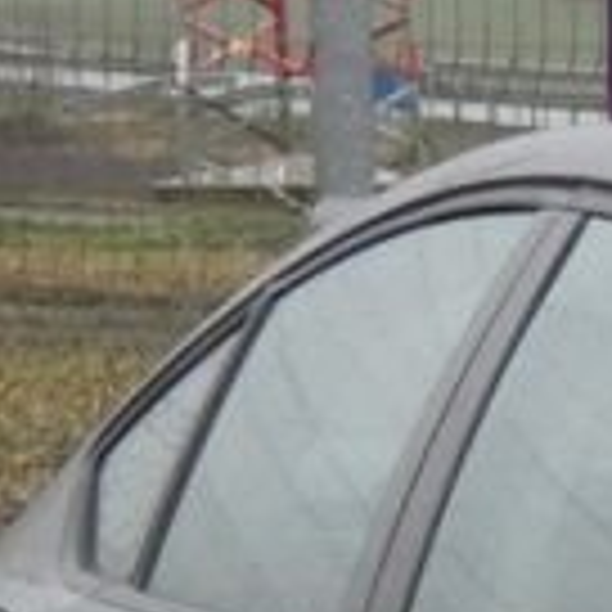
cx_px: 2007
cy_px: 1390
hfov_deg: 3.4
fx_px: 10101
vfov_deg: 3.4
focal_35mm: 505
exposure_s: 1/80
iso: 500
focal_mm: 13.7
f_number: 5.6
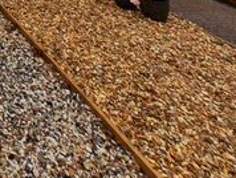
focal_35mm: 51
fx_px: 348
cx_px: -99
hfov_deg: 28.0
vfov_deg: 19.0
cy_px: -168
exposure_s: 1/385
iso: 50
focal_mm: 1.74
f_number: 2.2
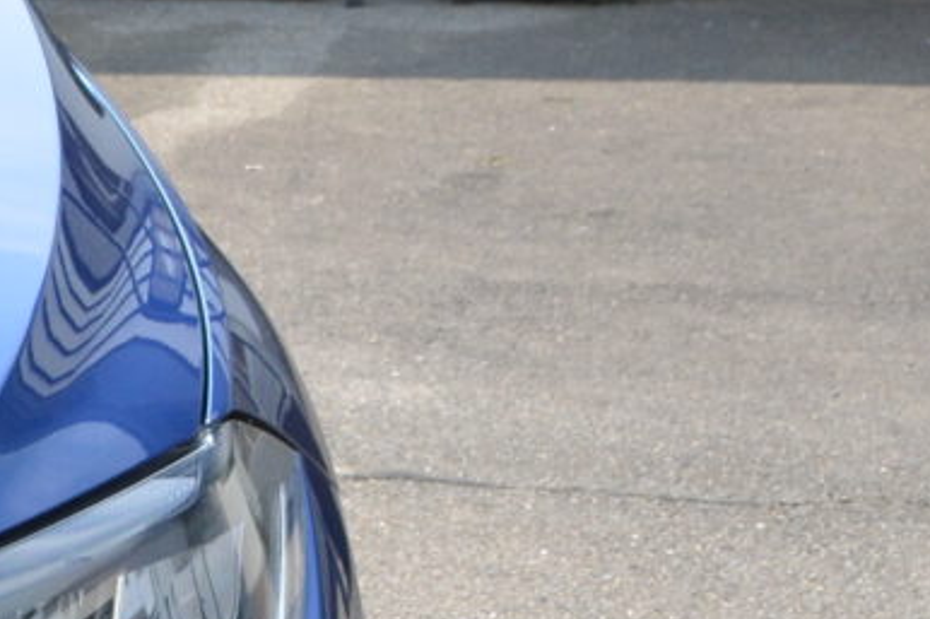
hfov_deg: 9.5
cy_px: 143
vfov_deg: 6.9
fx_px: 5138
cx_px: -1084
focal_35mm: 199
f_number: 9
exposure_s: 1/320
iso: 320
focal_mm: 20
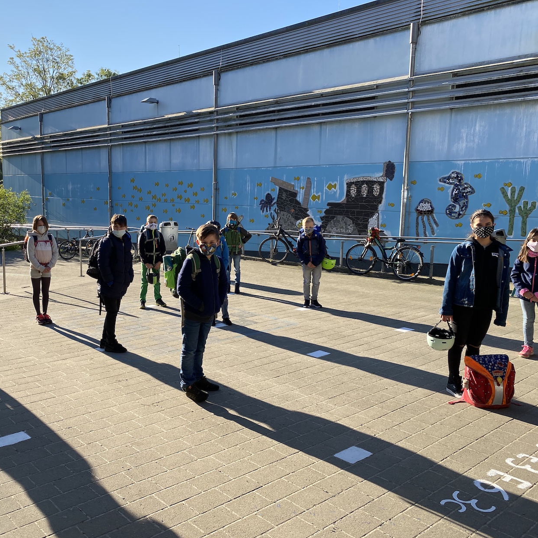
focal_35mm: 31
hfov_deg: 51.6
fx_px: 545
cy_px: 272
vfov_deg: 52.5
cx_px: 180
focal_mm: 4.25
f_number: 1.8
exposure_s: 1/1063
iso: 32
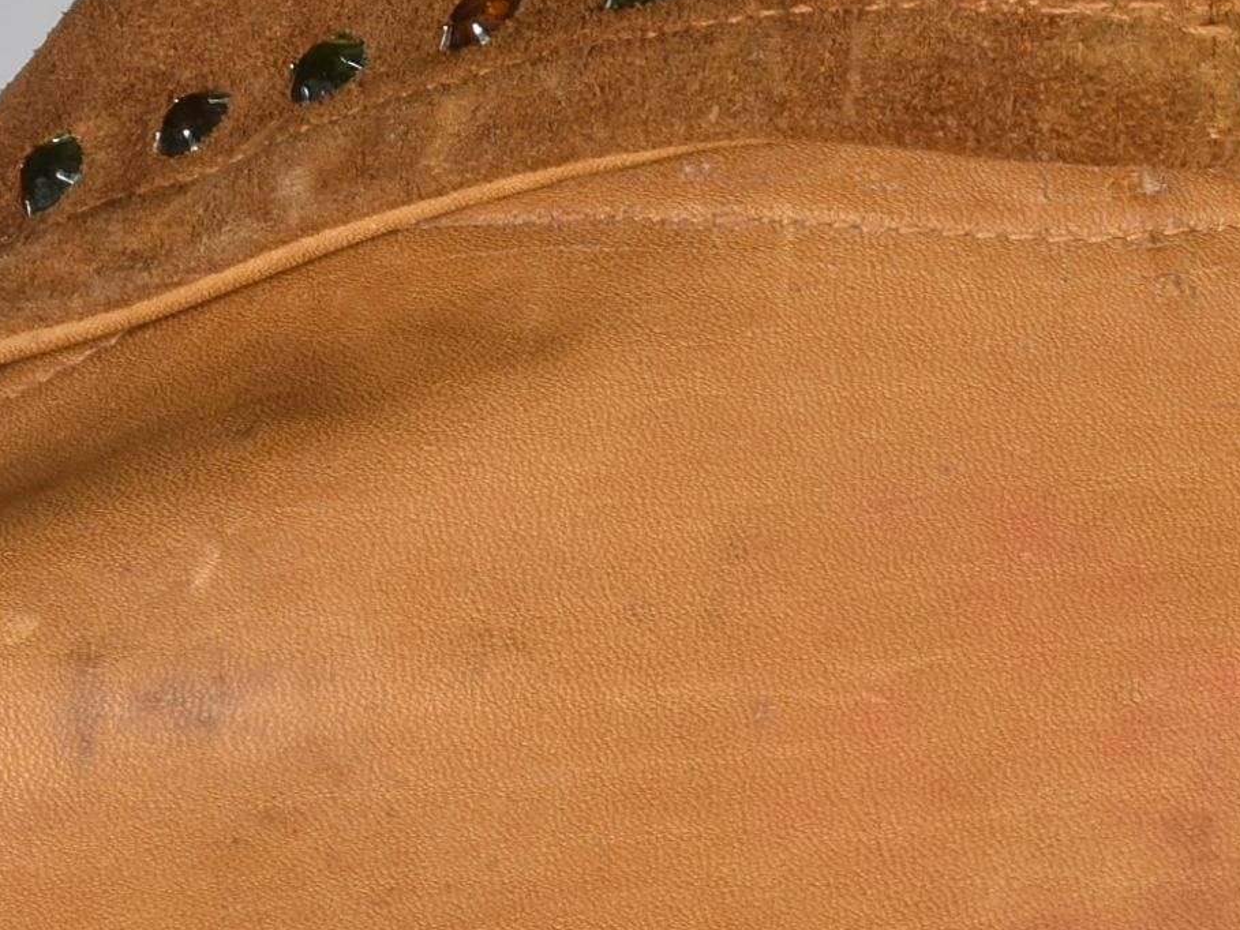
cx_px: 786
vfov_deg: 3.9
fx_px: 13614
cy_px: 702
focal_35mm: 380
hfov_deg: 5.2
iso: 200
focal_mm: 80
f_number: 14
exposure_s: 1/125
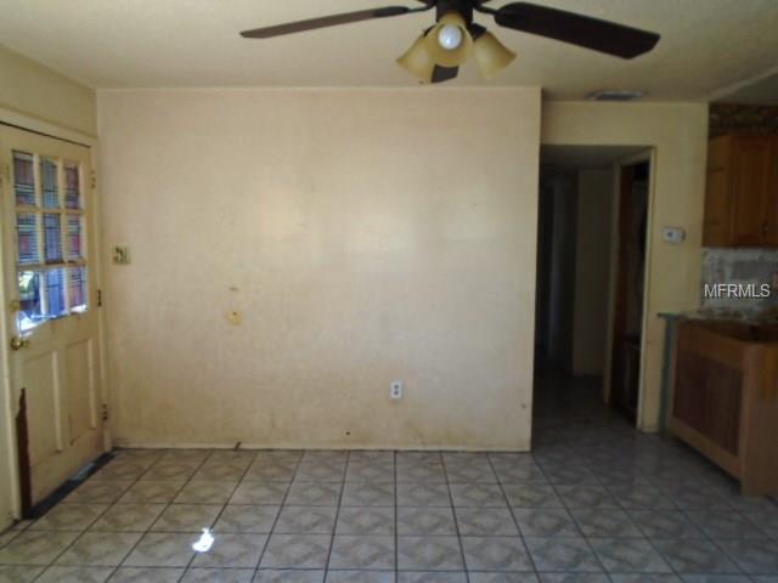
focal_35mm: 26
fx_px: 584
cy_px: 292
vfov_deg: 53.1
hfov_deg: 67.3
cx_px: 389
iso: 100
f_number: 3.2
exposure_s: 1/60
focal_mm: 4.6
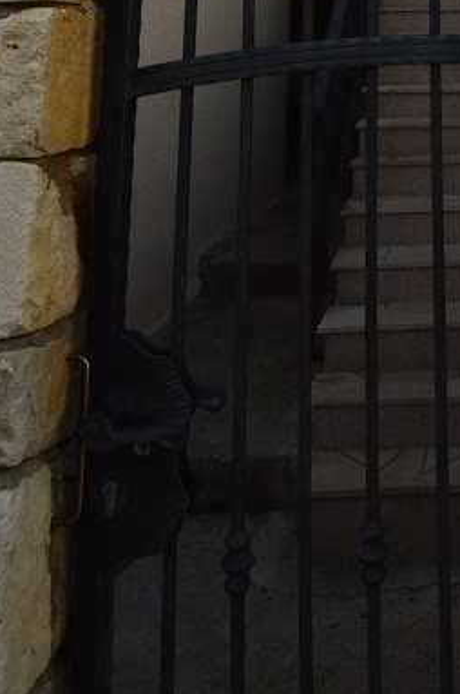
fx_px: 904
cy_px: -190
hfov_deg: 26.7
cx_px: 476
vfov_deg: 32.5
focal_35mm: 47
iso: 2000
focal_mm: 12
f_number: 5.6
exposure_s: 1/1000
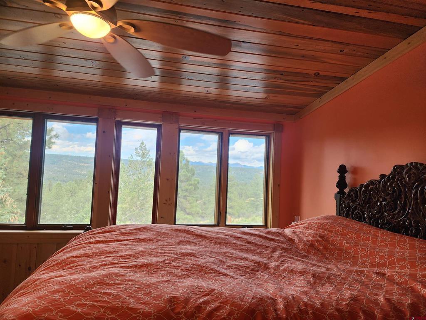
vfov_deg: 58.9
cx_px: 213
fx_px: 283
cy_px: 160
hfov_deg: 73.9
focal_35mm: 23
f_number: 1.8
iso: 50
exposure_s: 1/120
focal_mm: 6.4
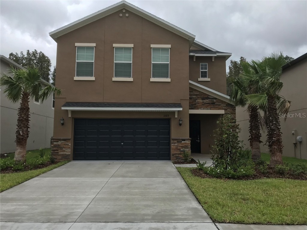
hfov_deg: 63.4
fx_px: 248
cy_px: 115
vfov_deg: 49.7
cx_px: 154
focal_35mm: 28
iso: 20
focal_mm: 3.99
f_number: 1.8
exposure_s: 1/948
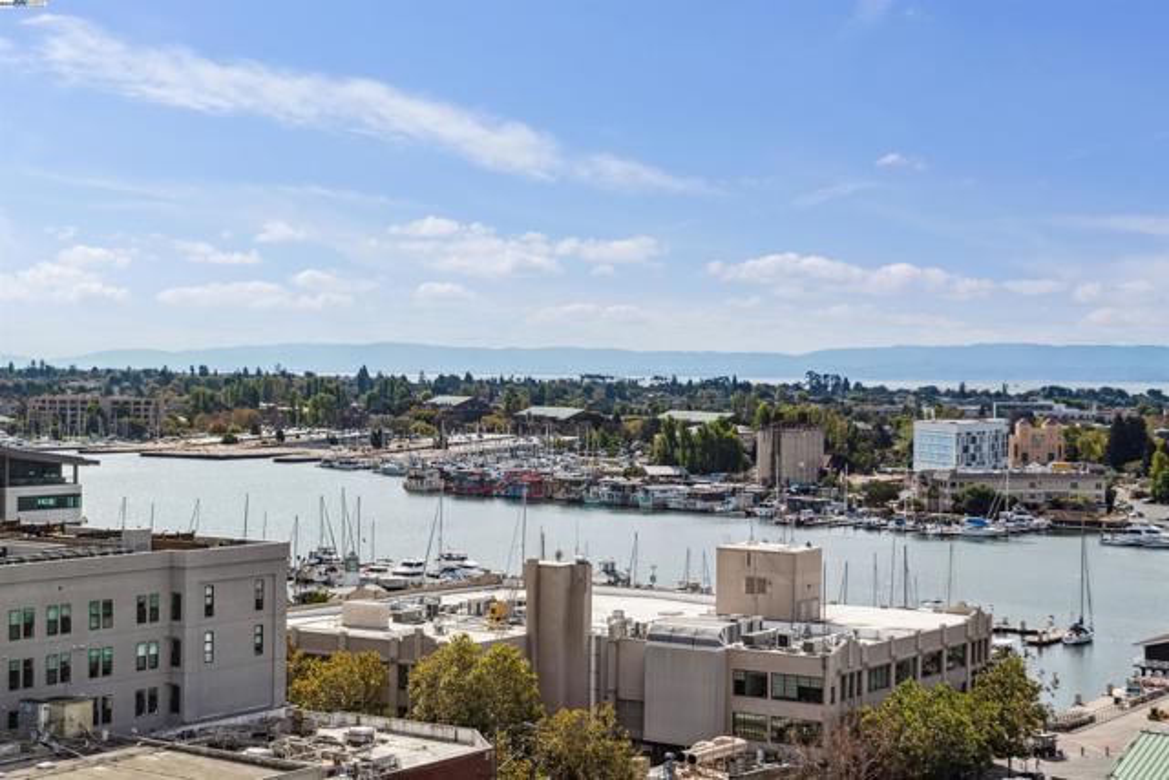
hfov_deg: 32.4
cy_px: 390
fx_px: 2014
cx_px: 584
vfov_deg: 21.9
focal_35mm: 62
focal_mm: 62
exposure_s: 1/250
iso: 64
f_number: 11
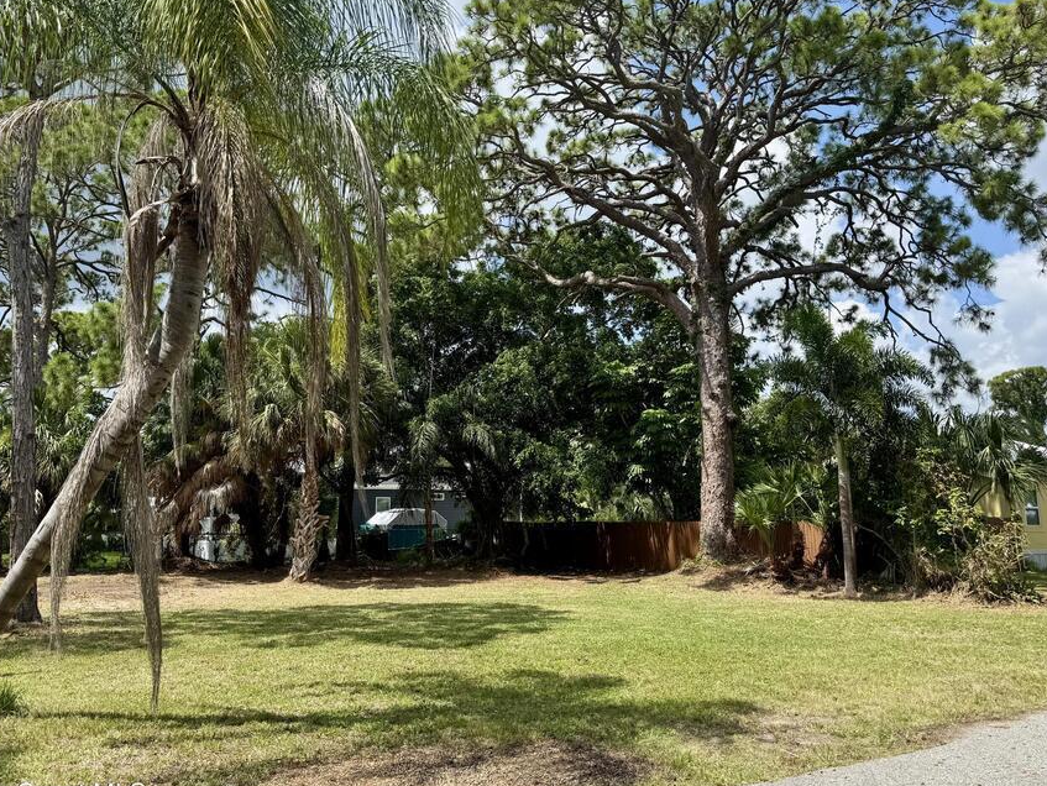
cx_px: 477
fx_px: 878
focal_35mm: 29
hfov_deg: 61.5
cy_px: 362
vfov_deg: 48.2
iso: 80
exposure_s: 1/2506
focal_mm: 6.76
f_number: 1.78
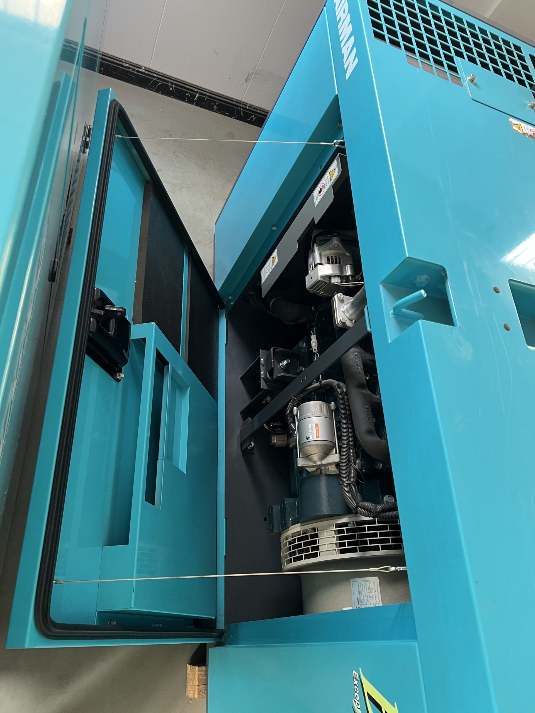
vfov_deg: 67.3
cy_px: 356
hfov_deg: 53.1
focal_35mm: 26
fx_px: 536
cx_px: 268
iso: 250
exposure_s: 1/60
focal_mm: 5.7
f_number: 1.5
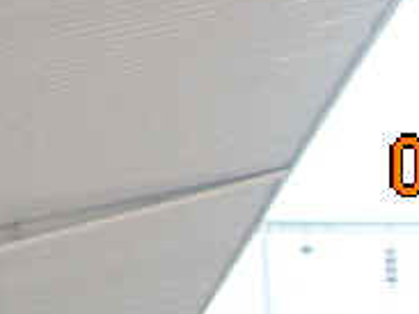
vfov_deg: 7.0
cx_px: -96
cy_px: -529
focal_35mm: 196
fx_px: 2371
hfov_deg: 9.9
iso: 109
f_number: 2.8
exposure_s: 1/60
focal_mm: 5.7
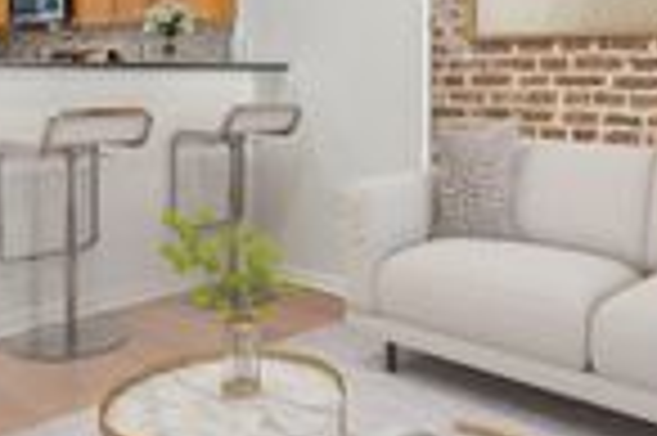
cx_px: 333
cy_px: 74
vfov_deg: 31.5
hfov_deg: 47.5
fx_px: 747
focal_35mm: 41
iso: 640
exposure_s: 1/1.67
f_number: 8
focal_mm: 12
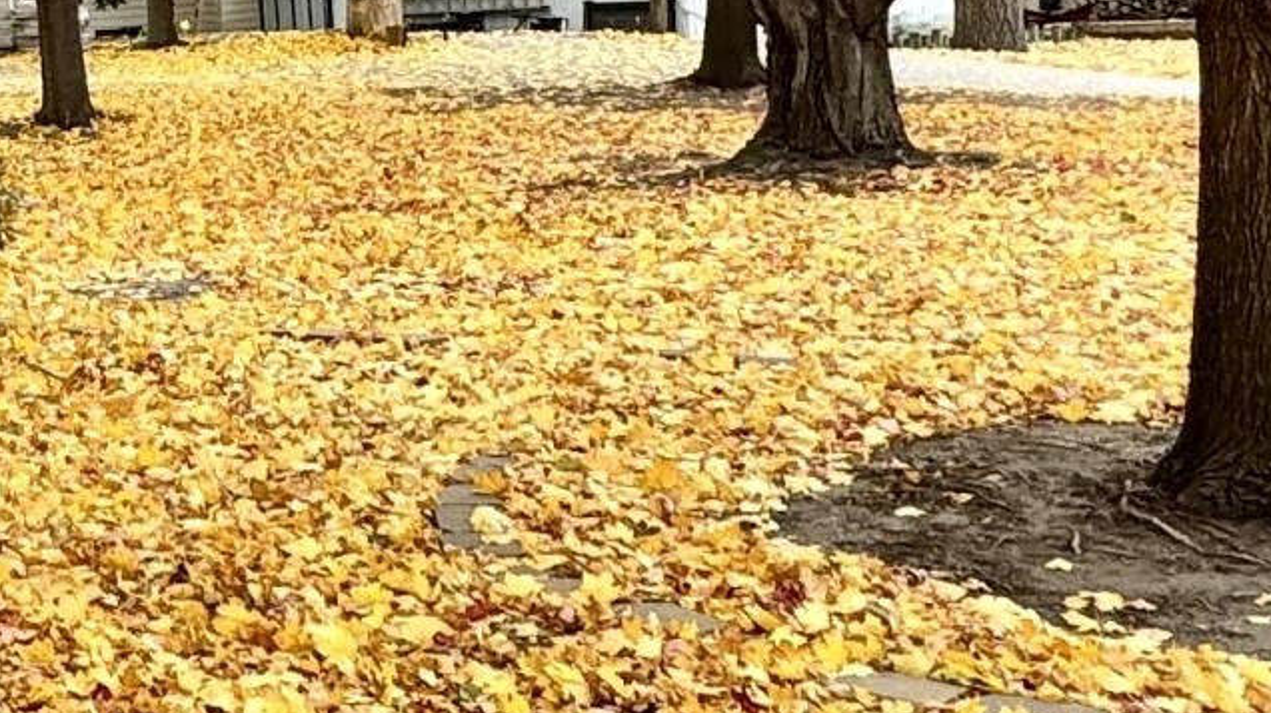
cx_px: -446
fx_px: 2425
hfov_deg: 24.9
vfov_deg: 16.4
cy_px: 0
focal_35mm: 72
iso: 40
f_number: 2.2
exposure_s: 1/211
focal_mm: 2.22
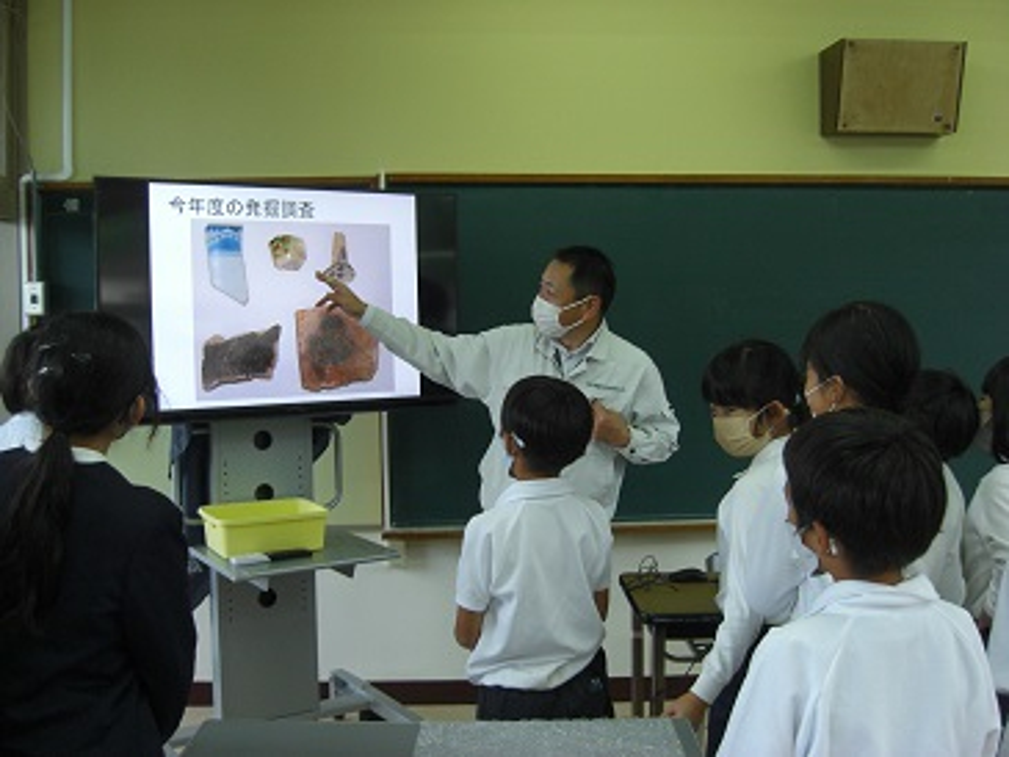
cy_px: 378
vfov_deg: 37.7
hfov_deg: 49.0
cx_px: 504
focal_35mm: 38
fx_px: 1108
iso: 200
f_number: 2.8
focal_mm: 7.9
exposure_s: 1/100
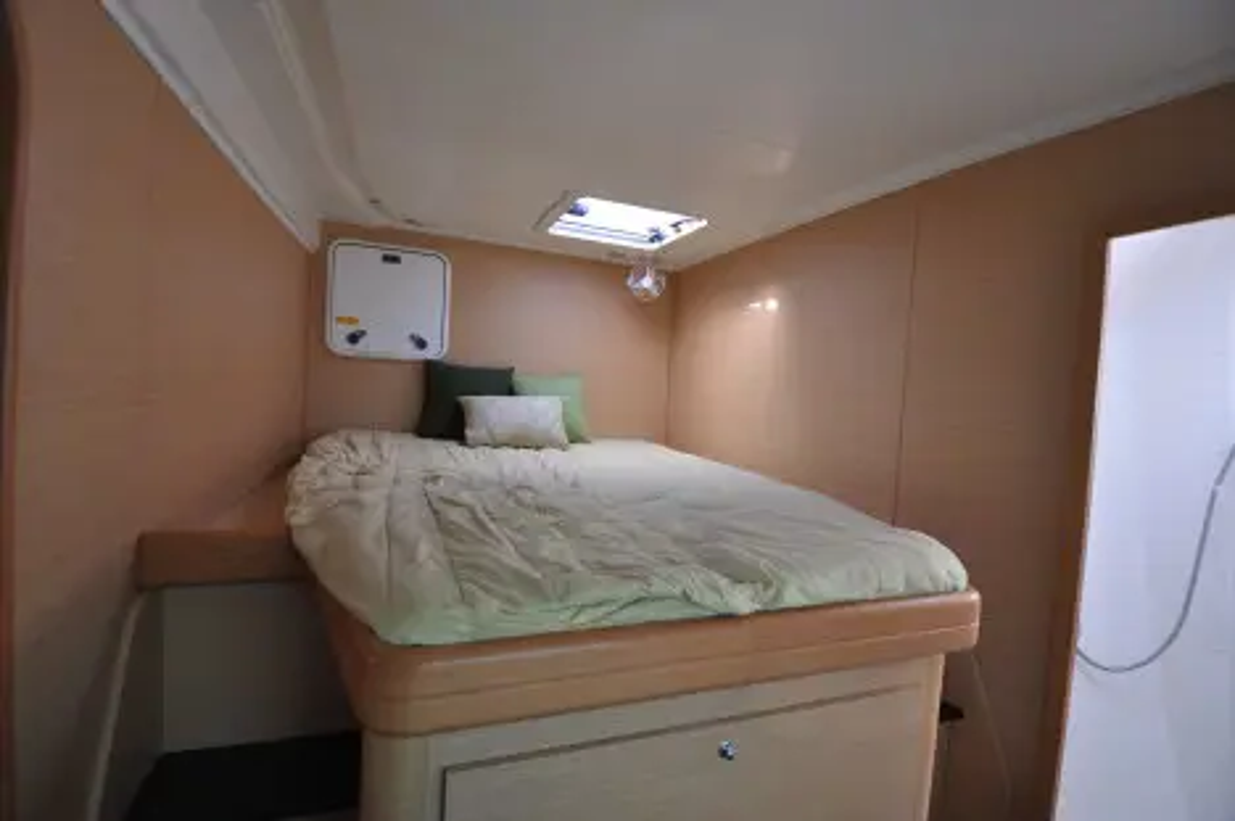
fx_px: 514
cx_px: 618
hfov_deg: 100.4
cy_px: 410
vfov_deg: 77.2
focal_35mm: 15
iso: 640
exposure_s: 1/125
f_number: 3.5
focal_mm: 10
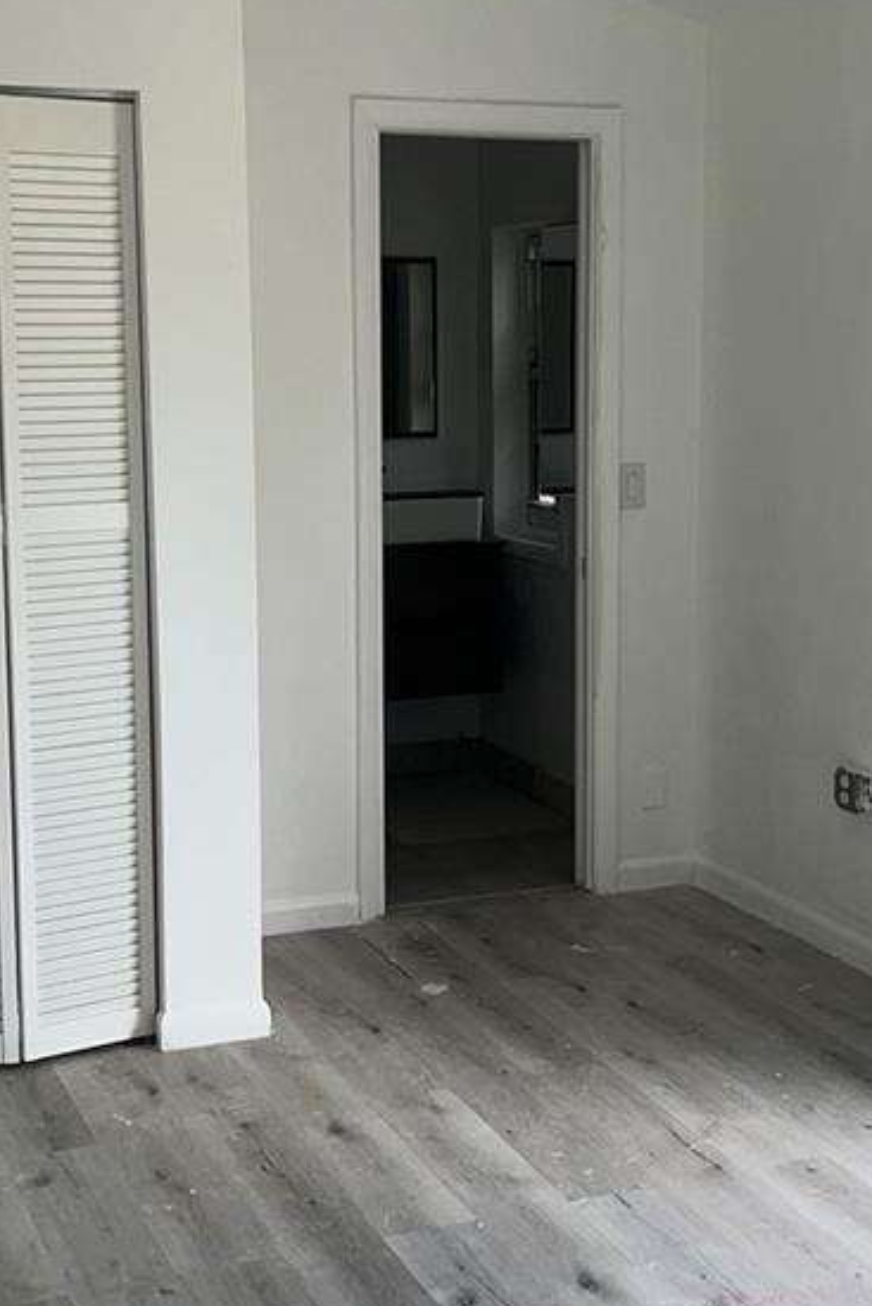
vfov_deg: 33.9
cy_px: 598
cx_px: 575
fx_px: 2142
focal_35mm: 59
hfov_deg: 22.9
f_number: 1.5
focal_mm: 5.7
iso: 50
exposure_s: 1/314
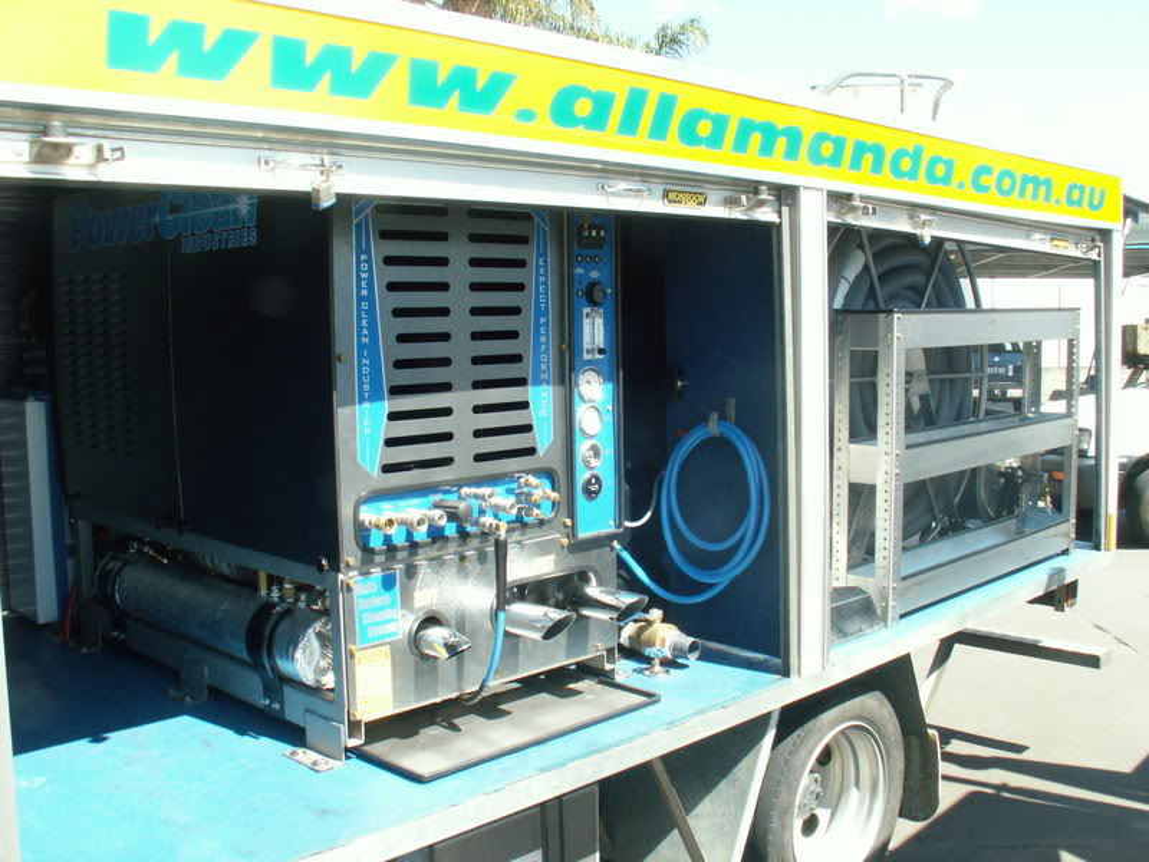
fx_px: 1162
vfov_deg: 40.7
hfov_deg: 52.6
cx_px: 574
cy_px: 431
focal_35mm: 35
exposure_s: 1/50
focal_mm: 5.86
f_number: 7.1
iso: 50
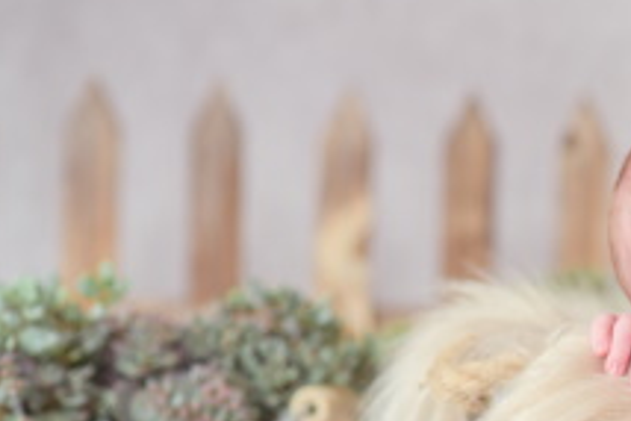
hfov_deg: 8.5
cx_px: 832
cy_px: 334
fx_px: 4174
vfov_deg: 5.8
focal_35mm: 238
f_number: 3.2
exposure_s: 1/160
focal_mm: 85
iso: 800
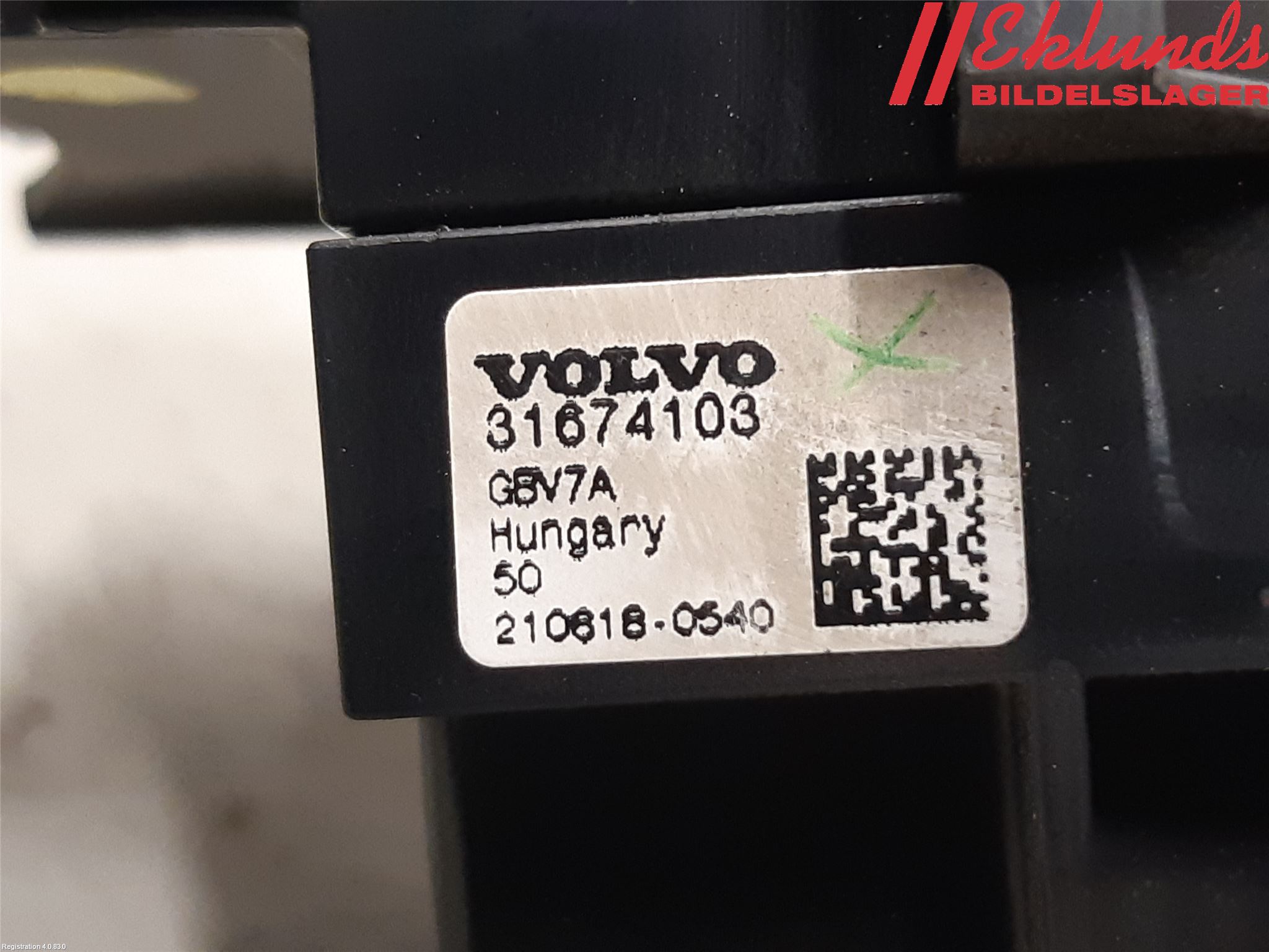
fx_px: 953
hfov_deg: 67.3
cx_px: 634
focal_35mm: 26
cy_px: 476
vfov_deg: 53.1
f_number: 1.7
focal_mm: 3.93
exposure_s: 1/33
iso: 200
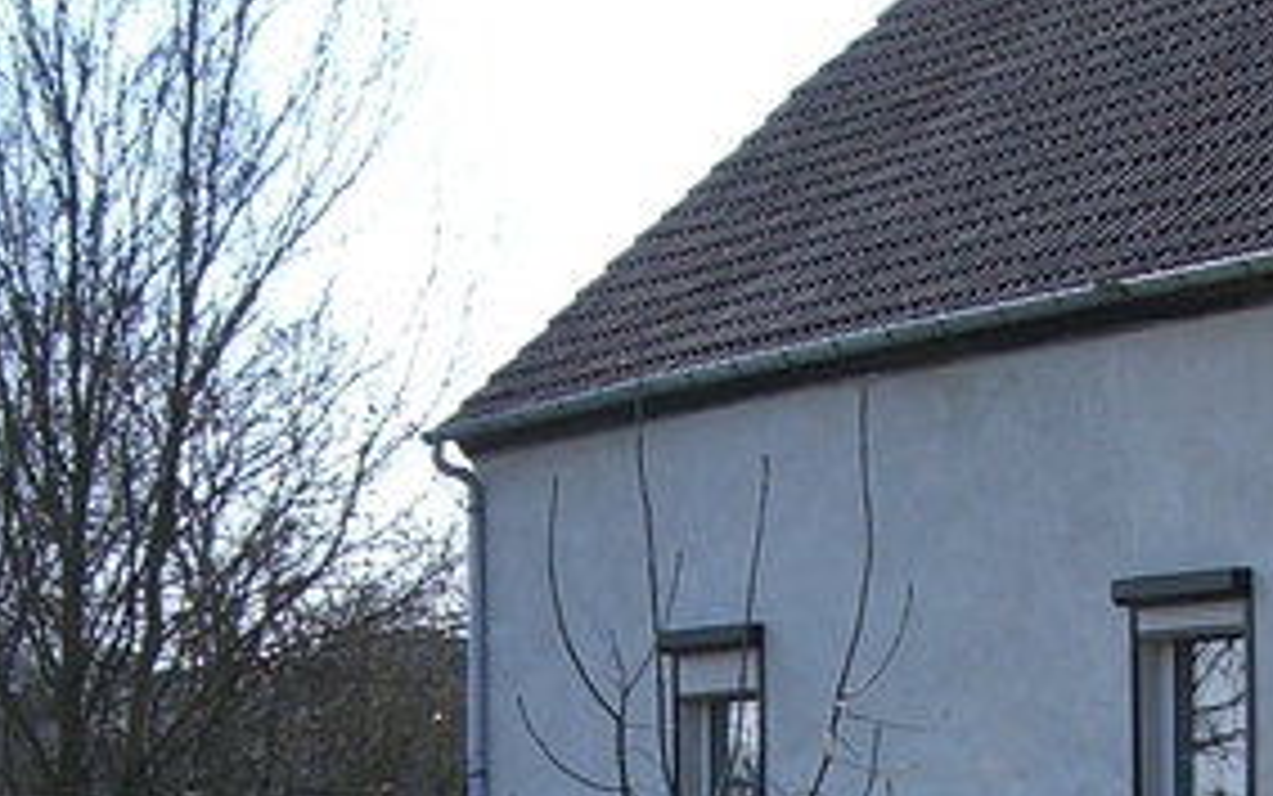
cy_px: 1079
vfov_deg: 11.2
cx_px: 783
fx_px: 3956
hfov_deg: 18.3
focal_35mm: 114
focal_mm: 6.2
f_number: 4.3
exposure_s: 1/400
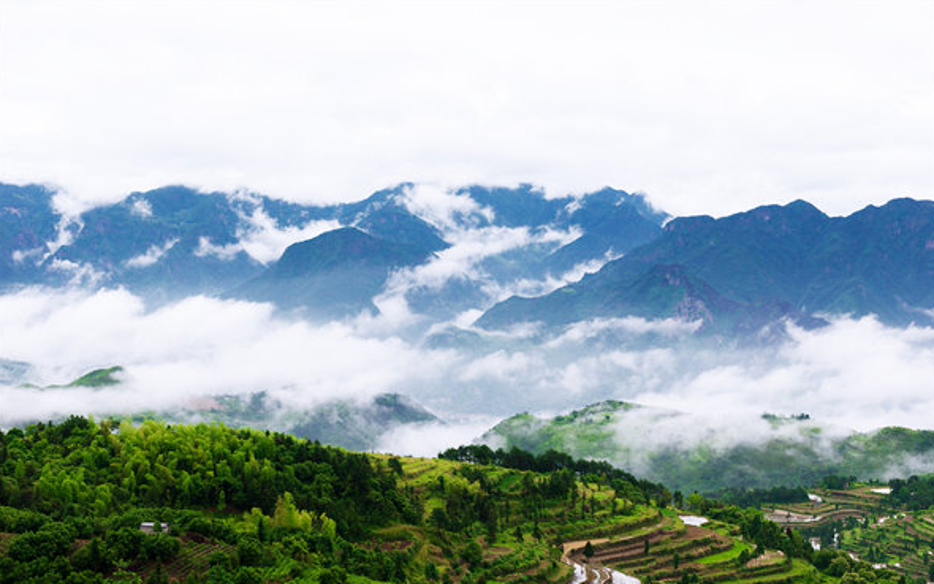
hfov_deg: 34.5
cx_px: 469
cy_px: 310
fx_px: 1502
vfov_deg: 22.0
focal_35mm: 59
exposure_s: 1/100
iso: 200
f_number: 8
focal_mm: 38
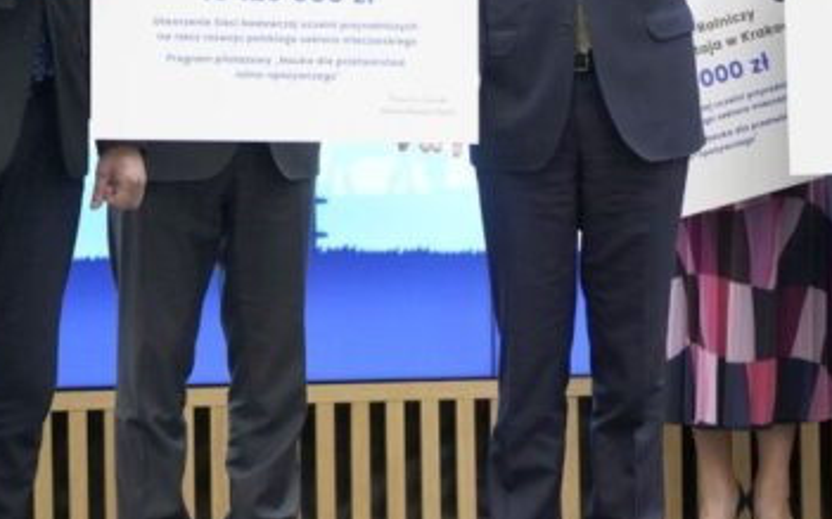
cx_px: 645
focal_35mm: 181
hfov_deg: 11.5
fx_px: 4102
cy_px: 142
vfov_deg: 7.2
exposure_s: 1/1250
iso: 8000
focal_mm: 89
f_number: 2.8
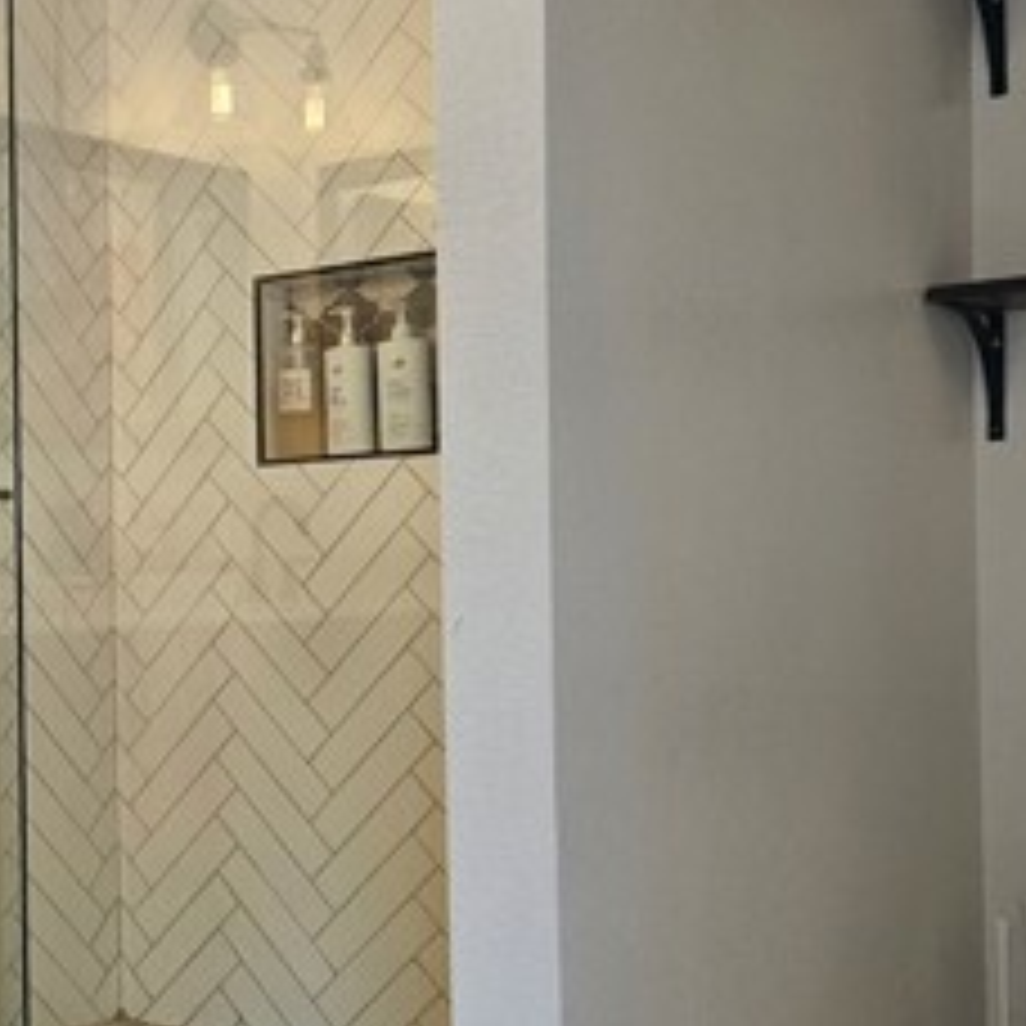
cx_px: 32
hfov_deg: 28.4
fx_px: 1911
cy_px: 567
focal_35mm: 57
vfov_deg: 30.0
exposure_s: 1/120
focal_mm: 5.4
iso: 160
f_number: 1.8
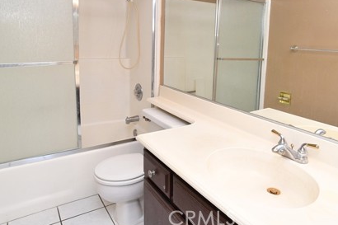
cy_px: 54
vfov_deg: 47.8
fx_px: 242
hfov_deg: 69.4
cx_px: 197
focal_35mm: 26
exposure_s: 1/60
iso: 800
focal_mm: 11
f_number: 7.1
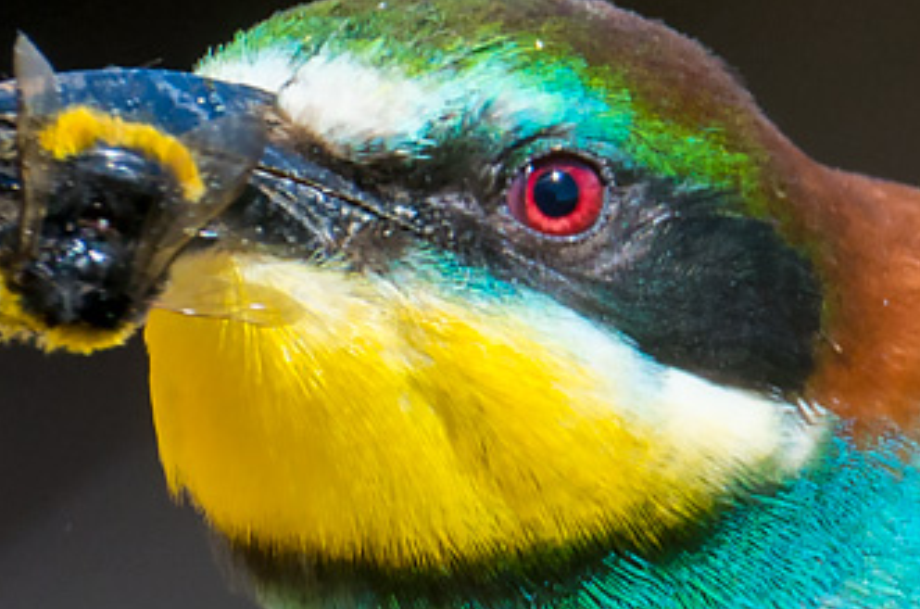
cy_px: 831
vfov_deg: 0.3
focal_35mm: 4892
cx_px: 317
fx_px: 124718
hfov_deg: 0.4
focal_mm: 600
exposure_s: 1/640
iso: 250
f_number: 7.1
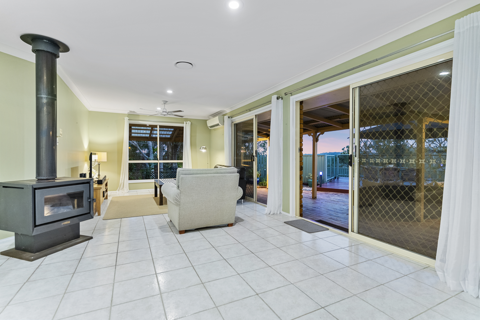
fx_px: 227
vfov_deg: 70.5
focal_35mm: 17
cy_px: 160
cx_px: 240
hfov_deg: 93.2
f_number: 2.8
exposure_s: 1/20
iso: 500
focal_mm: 17
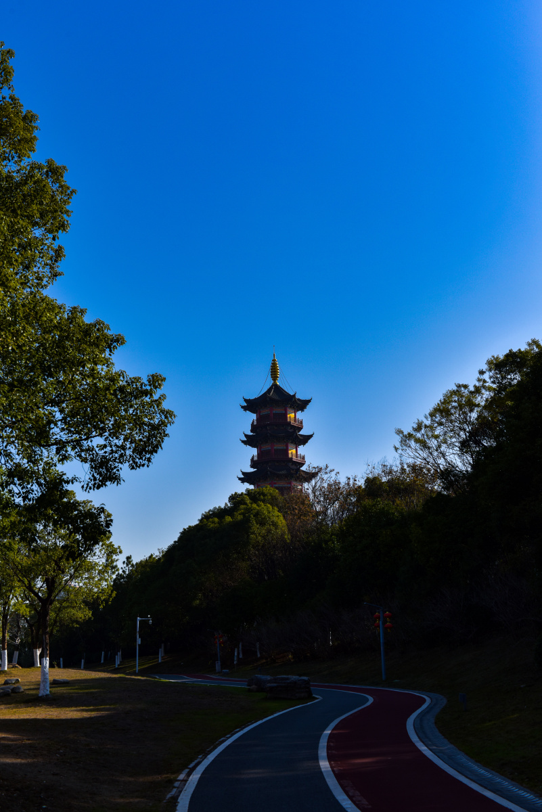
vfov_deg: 48.4
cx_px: 271
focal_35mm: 40
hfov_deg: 33.4
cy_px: 406
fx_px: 902
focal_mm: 40
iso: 100
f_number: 8
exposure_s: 1/500
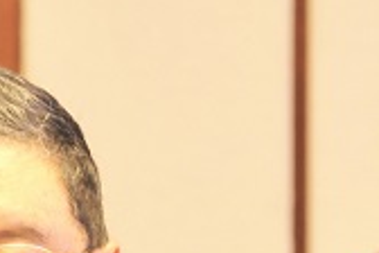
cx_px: -78
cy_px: 480
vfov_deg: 3.5
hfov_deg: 5.2
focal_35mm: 391
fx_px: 4116
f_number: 4.5
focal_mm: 70
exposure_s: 1/60
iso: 1000
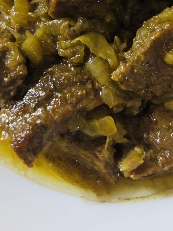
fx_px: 407
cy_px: -6
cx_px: 116
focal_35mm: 61
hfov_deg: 23.9
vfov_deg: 29.4
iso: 500
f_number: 1.6
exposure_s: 1/33
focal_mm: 5.96
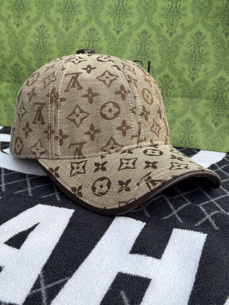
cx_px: 114
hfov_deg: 30.3
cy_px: 152
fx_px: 423
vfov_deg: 39.7
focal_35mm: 48
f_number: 1.78
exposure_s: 1/1560
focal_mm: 6.76
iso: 64
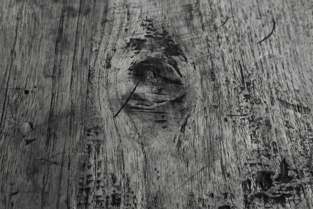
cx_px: 156
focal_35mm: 32
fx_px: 278
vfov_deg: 41.1
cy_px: 104
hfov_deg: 58.7
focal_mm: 11.8
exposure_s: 1/40
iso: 1600
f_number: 2.8
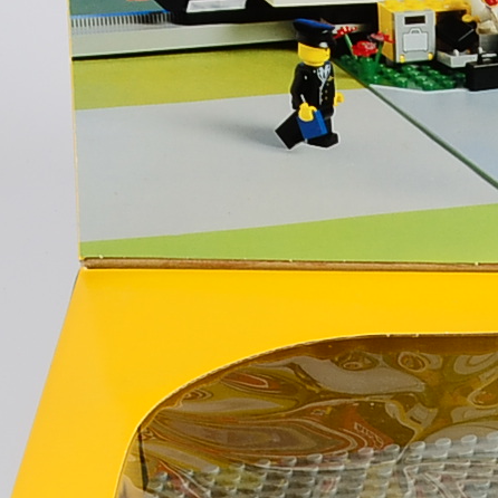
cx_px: 998
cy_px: 830
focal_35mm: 436
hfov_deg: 4.0
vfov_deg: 4.0
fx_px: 7096
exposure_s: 1/125
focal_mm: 62
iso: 160
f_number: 16
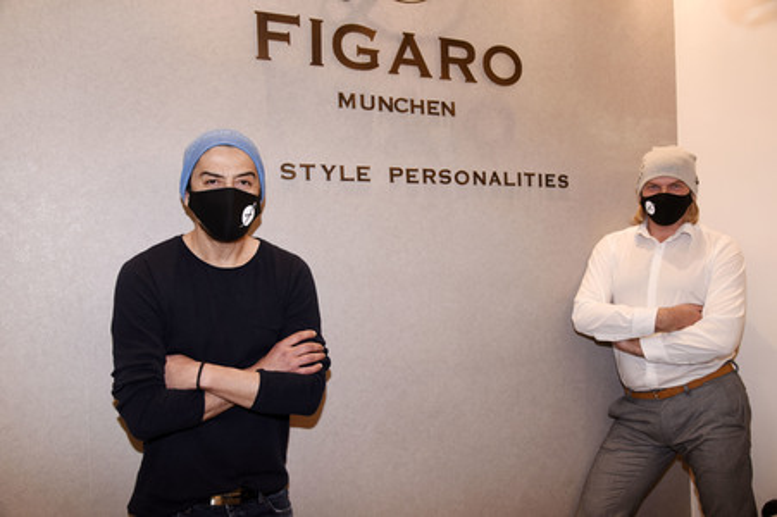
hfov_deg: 62.0
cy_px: 258
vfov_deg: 43.5
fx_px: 647
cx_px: 388
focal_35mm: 30
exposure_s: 1/125
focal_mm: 30
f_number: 6.3
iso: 1600
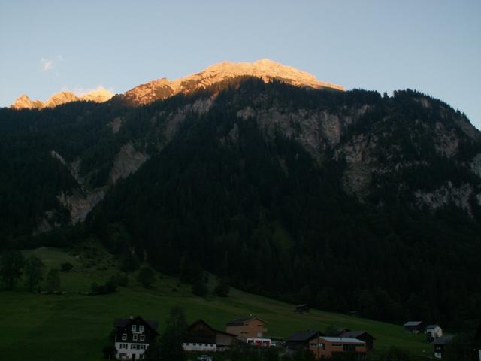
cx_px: 240
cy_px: 180
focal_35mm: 35
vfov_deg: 40.7
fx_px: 486
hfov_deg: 52.6
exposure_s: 1/80
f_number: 4
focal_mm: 5.86
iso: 50
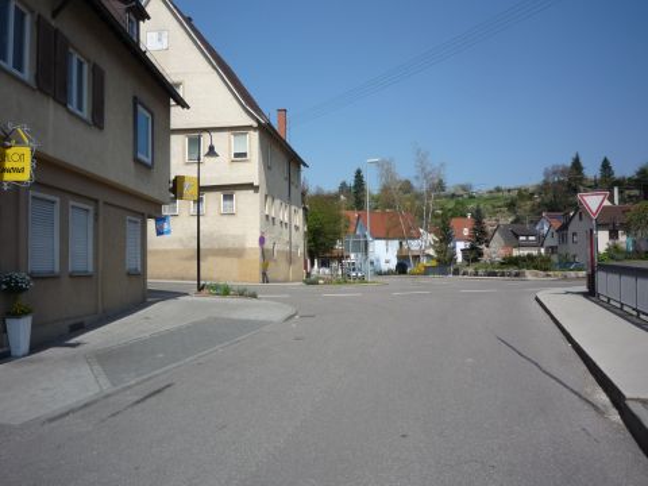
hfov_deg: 56.8
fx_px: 599
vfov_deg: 44.2
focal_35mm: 32
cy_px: 243
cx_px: 324
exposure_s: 1/500
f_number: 5.6
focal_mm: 5.2
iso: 100
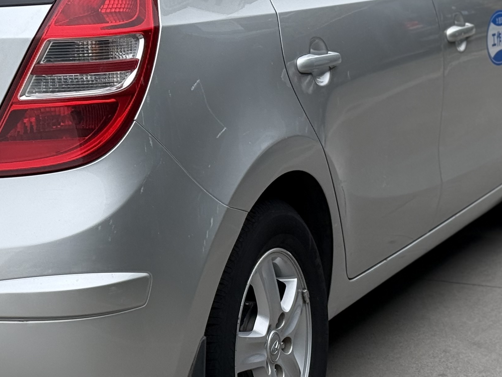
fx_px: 1726
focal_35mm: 119
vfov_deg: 12.4
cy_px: 108
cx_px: 47
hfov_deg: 16.3
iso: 64
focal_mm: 6.76
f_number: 1.78
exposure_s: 1/1330
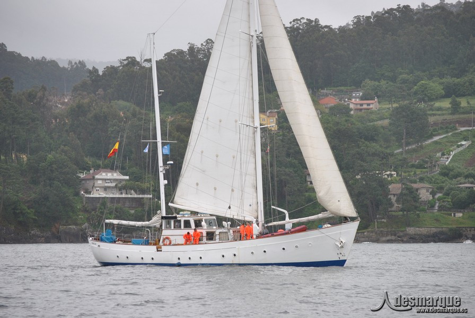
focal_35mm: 165
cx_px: 238
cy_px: 159
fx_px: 2180
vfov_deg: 8.3
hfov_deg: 12.4
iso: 200
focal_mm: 110
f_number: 5.6
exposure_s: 1/500
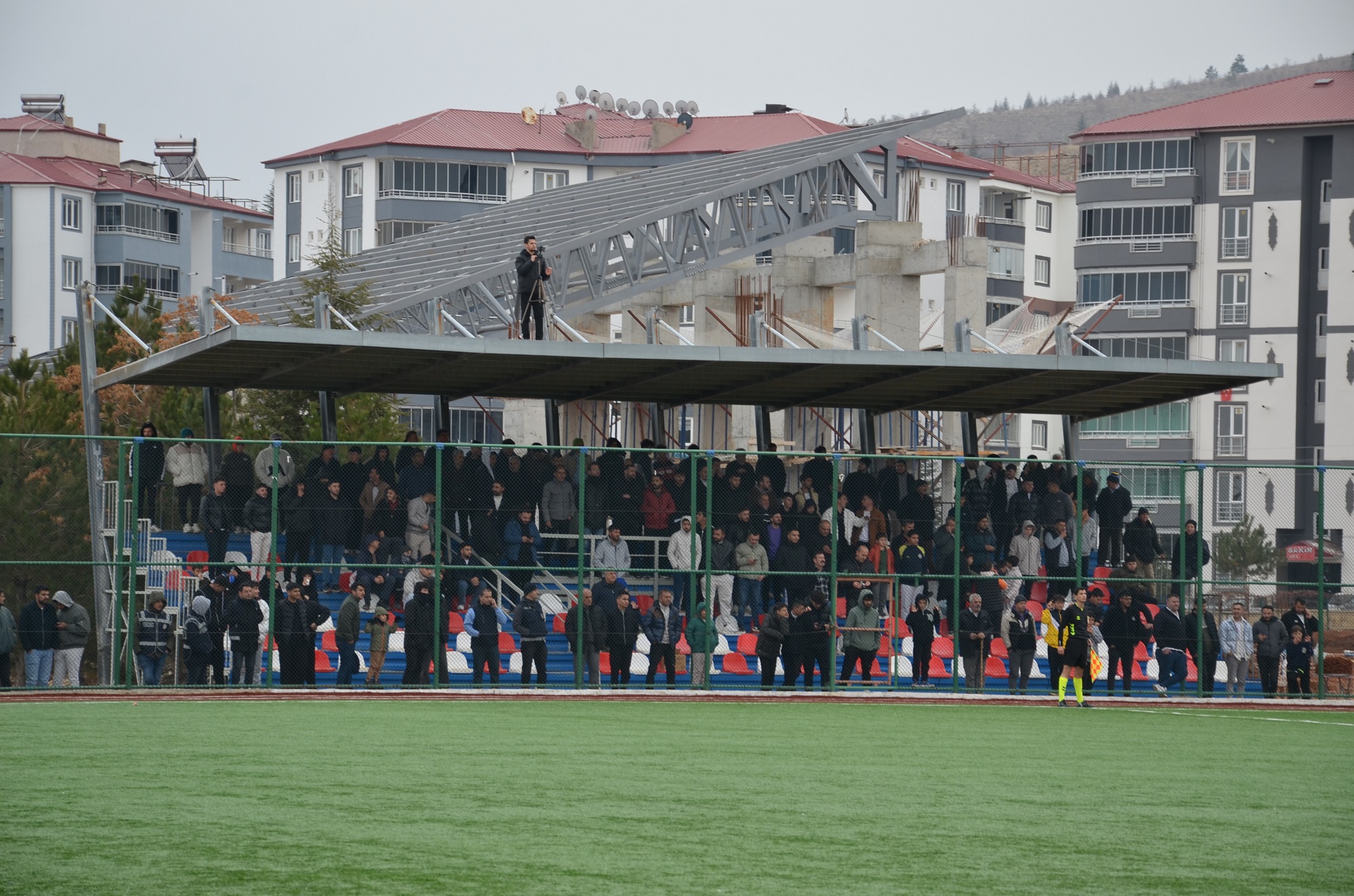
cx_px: 677
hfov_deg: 15.2
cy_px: 448
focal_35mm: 135
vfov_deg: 10.1
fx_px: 5066
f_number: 7.1
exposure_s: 1/200
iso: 200
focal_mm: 90
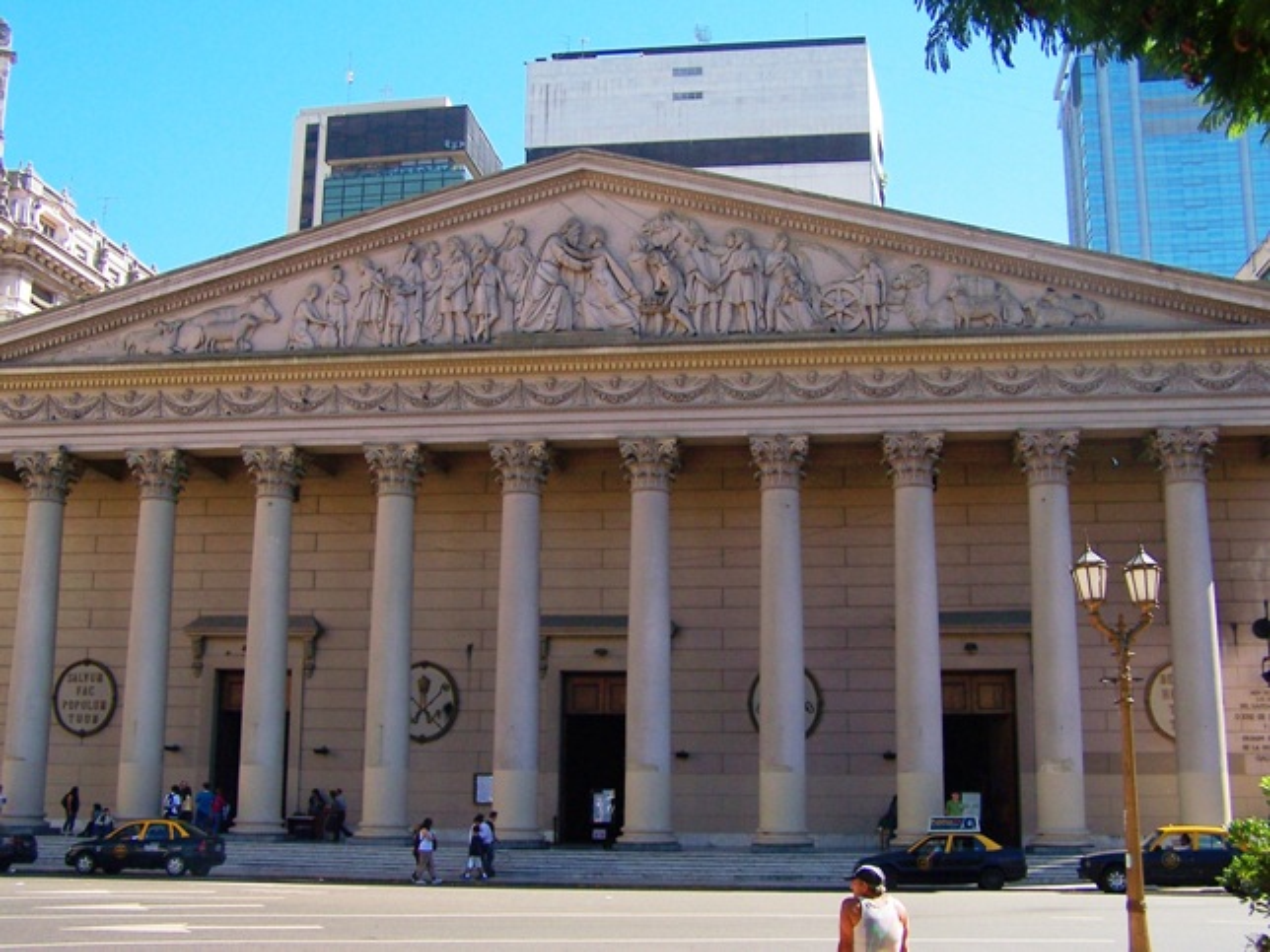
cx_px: 635
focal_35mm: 38
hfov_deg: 49.0
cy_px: 476
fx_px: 1394
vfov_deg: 37.7
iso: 80
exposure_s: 1/1000
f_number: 3.2
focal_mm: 6.3
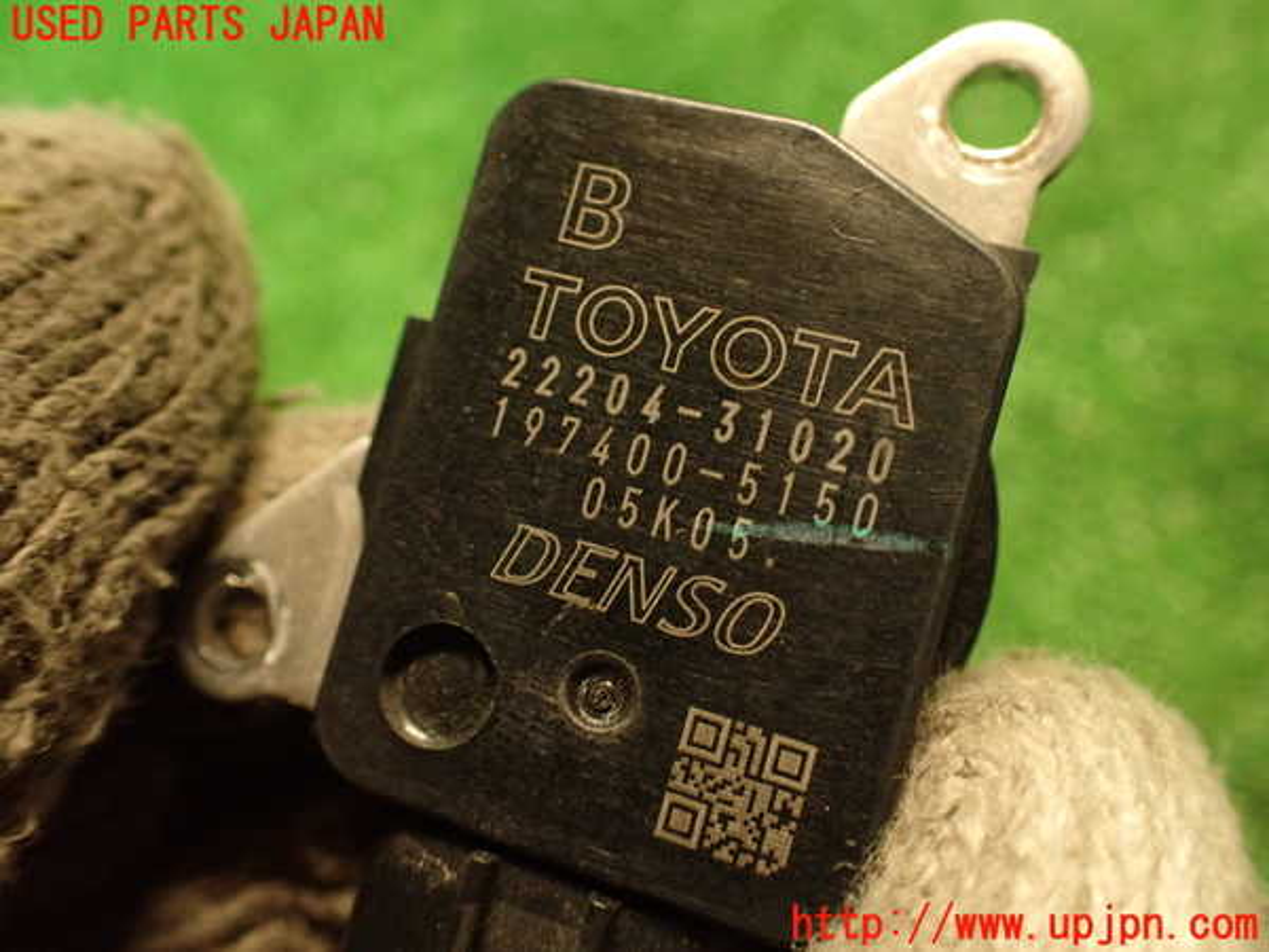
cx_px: 634
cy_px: 476
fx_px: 1100
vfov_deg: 46.8
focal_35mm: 30
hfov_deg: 60.0
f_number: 2.3
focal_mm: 5.4
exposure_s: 1/30
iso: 640
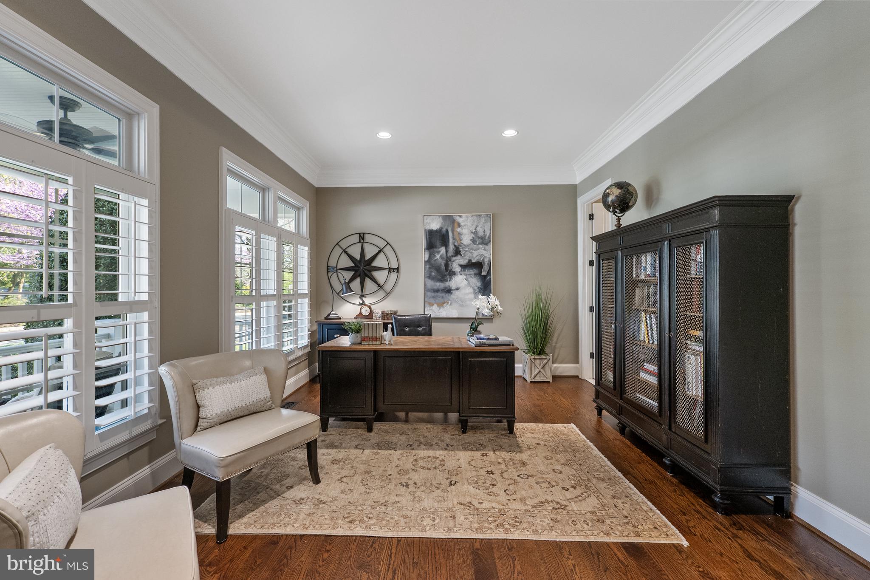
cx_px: 435
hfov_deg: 100.4
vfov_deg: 77.3
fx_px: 362
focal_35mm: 15
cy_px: 290
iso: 640
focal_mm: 10
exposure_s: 1/60
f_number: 2.8
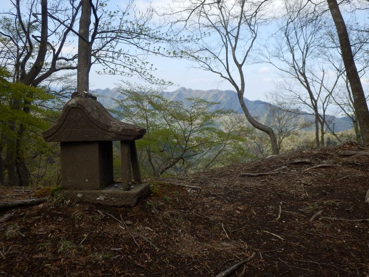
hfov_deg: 50.1
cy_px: 138
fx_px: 394
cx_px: 184
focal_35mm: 37
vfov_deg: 38.7
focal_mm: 6.6
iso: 80
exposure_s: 1/400
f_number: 3.9
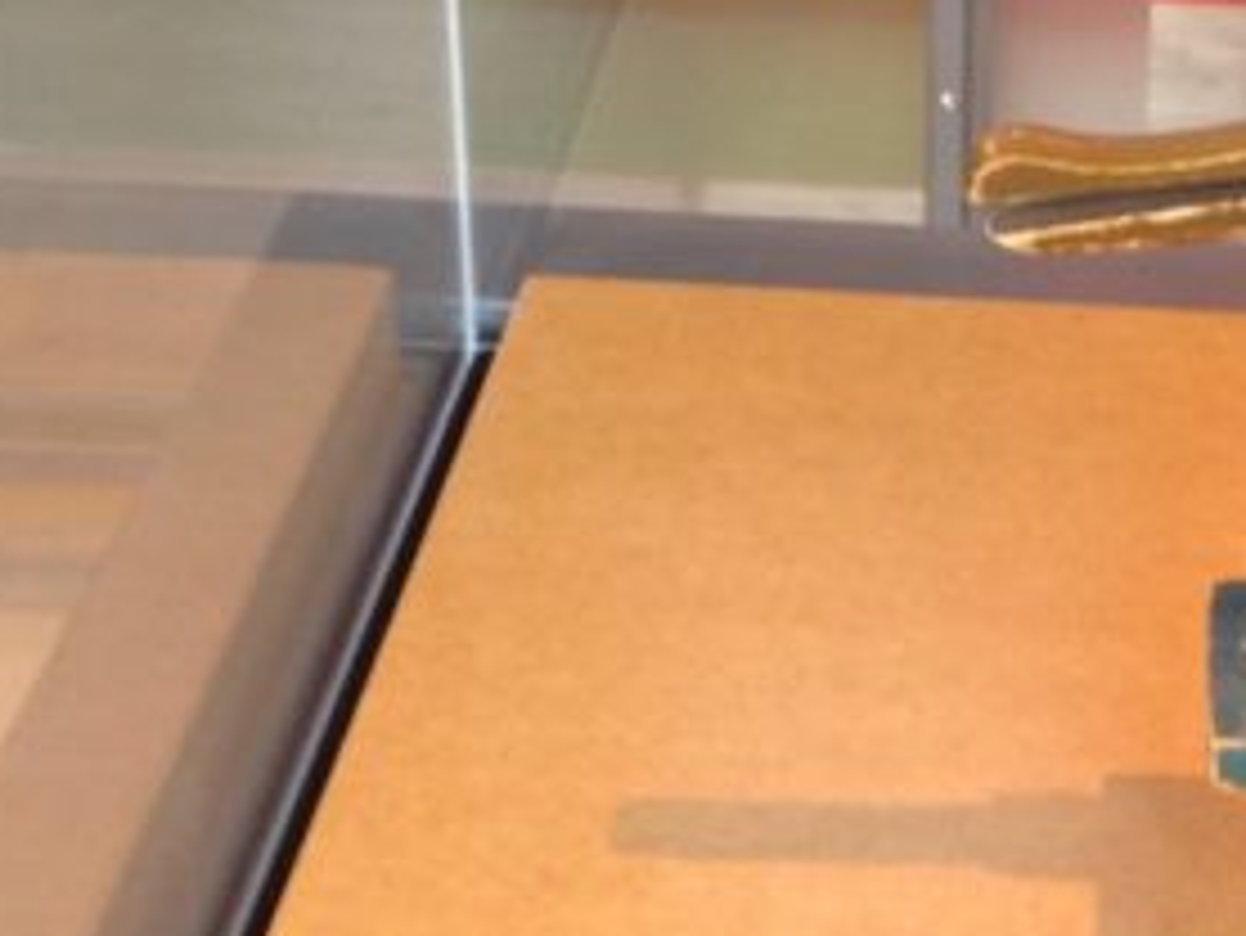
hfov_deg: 15.7
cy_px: 423
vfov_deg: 12.5
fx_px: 4285
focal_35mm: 119
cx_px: 1642
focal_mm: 4.12
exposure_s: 1/20
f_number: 2.4
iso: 50
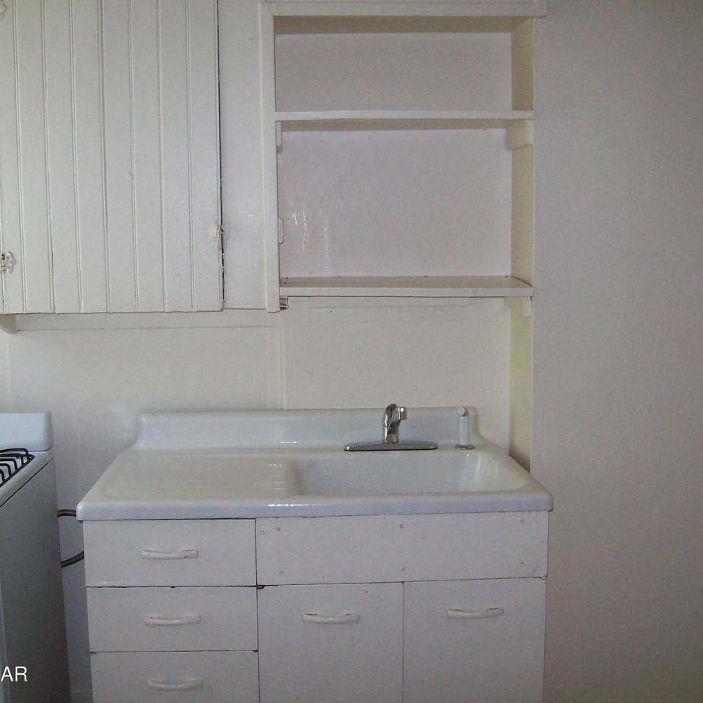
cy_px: 350
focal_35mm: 43
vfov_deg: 39.2
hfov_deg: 39.0
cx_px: 289
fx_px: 988
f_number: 2.7
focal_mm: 6
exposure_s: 1/64
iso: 200
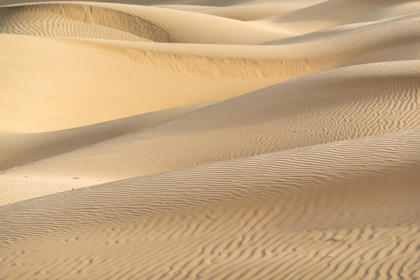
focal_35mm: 203
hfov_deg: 10.1
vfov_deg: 6.8
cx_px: 210
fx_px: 2368
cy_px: 140
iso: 200
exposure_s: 1/340
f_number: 8
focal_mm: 135
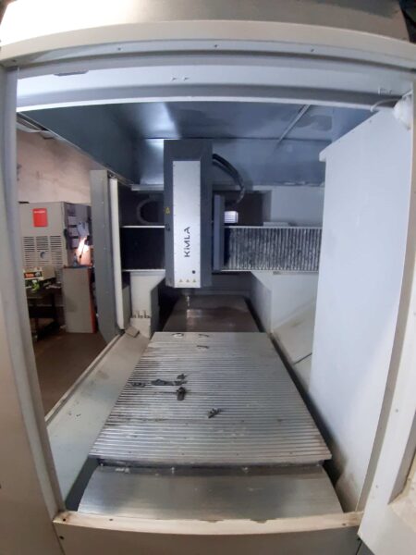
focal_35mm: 18
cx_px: 208
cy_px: 278
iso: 200
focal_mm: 1.87
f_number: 2.4
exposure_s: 1/25
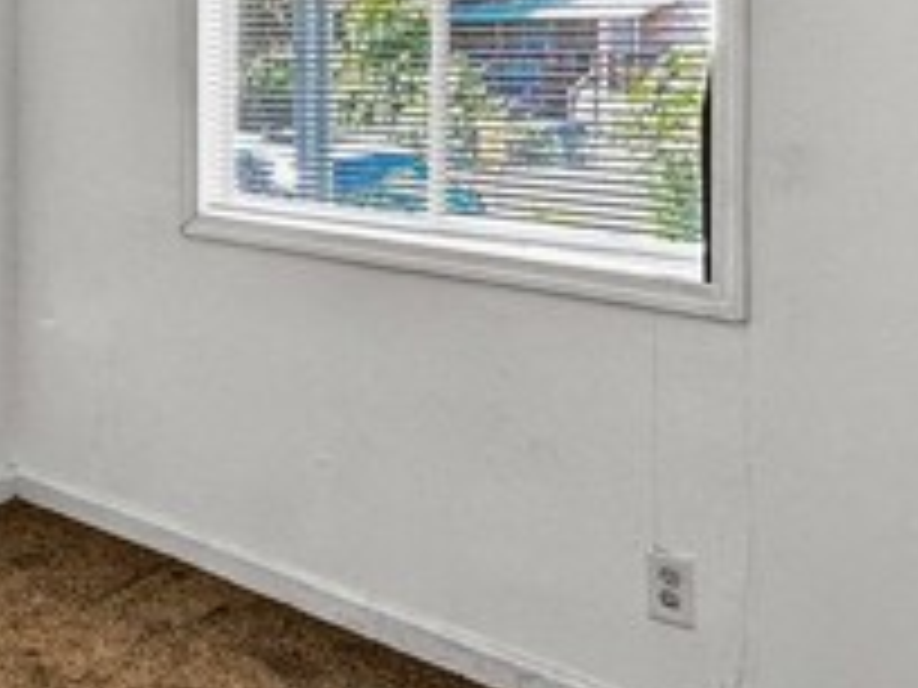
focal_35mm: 44
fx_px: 1167
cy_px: 427
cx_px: 126
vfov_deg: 32.7
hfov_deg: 40.3
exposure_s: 1/100
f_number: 2.2
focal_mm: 2.22
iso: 80
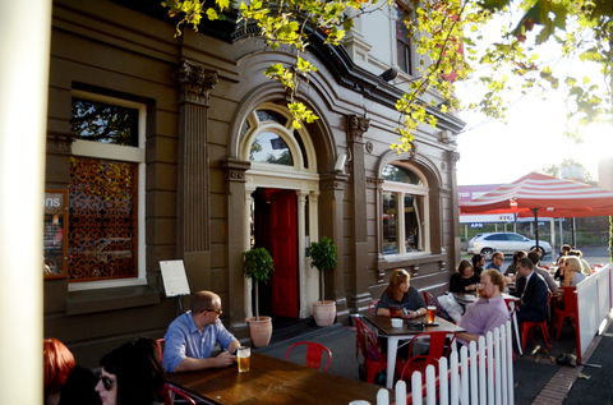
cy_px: 202
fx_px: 407
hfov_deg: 73.9
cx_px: 306
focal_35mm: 24
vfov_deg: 52.8
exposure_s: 1/1600
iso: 1000
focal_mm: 16
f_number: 3.5
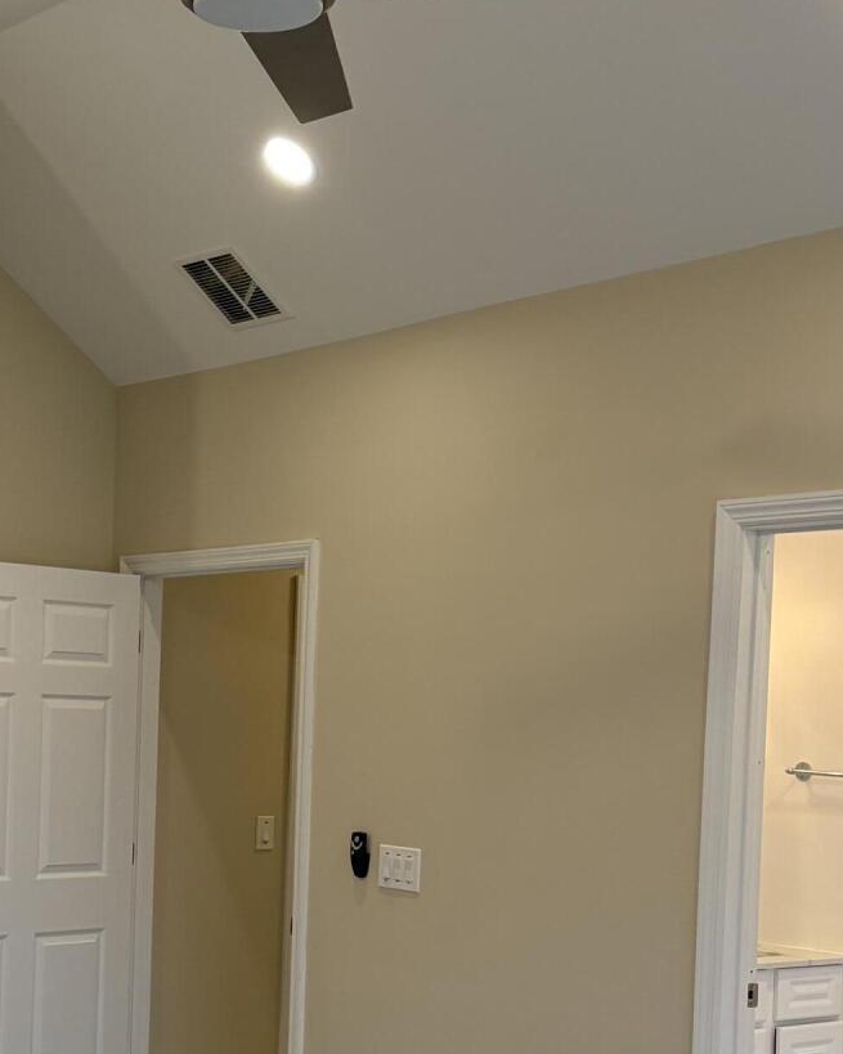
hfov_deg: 24.4
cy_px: 713
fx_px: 1934
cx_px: 246
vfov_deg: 30.2
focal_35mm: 62
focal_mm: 5.96
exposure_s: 1/121
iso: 125
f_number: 1.6
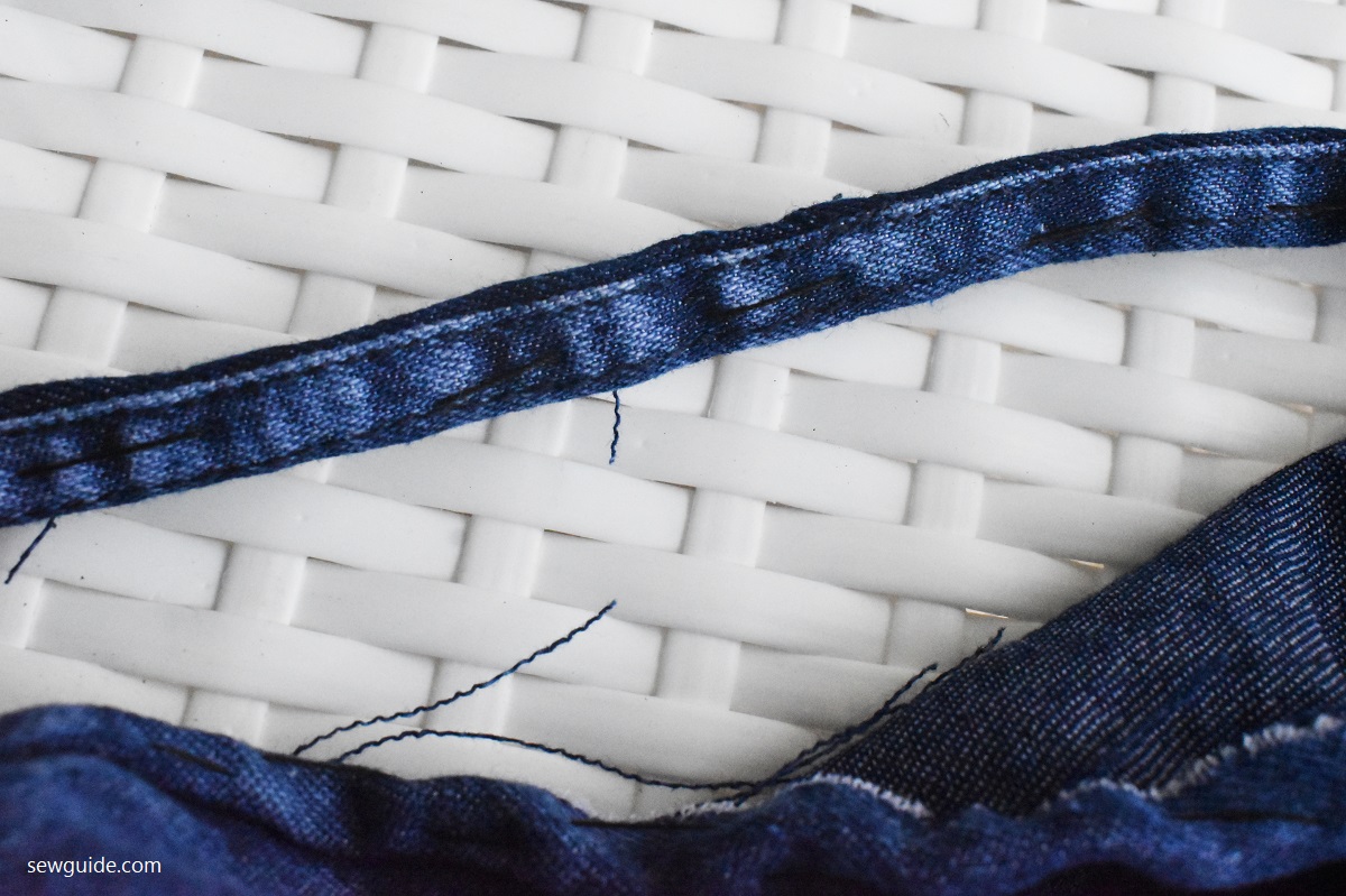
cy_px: 448
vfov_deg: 33.0
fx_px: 1514
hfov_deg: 47.9
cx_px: 673
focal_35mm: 40
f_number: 10
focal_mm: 27
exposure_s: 1/4000
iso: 8000
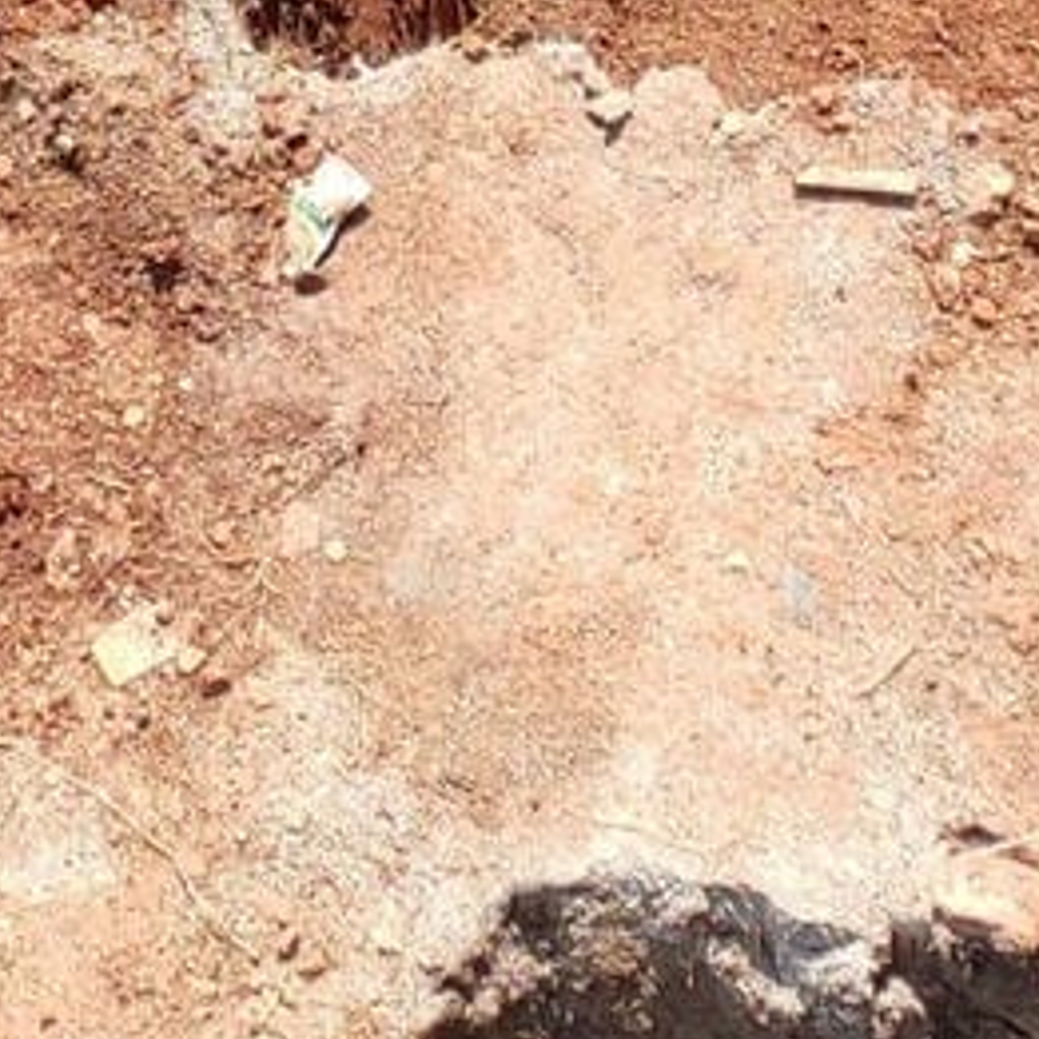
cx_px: -191
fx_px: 5162
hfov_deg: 11.3
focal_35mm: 152
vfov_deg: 9.8
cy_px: -1608
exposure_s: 1/936
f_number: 1.79
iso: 113
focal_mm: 4.74
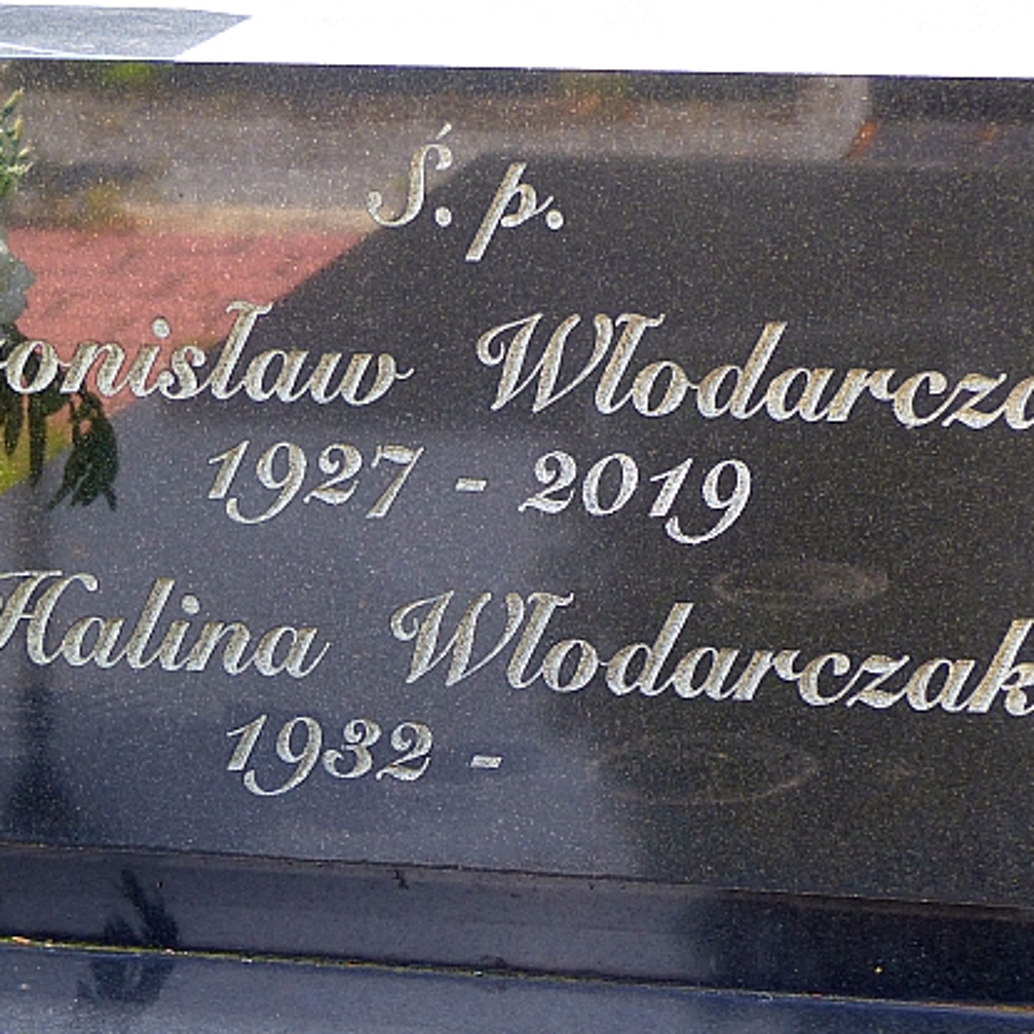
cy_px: 543
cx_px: 531
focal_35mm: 158
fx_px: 5340
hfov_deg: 11.1
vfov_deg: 11.1
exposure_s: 1/125
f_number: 2.8
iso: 100
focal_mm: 20.9
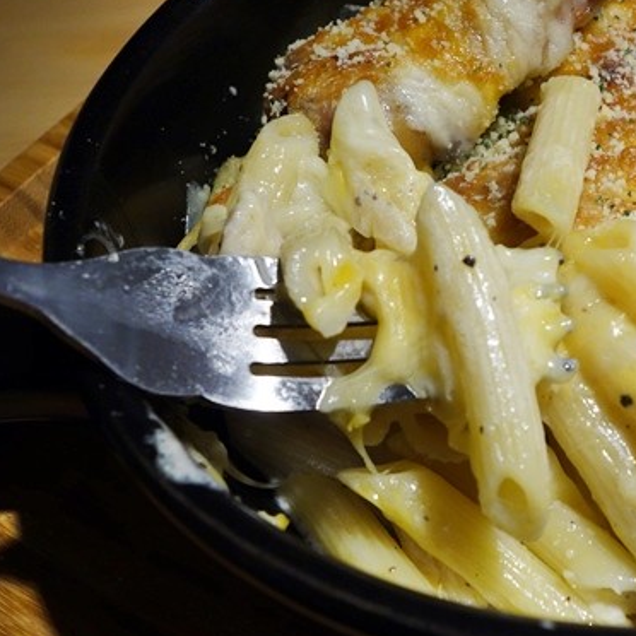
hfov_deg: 34.0
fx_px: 1019
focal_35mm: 49
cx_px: 468
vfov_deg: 34.7
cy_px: 346
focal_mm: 12.32
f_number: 5
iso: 500
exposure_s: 1/40
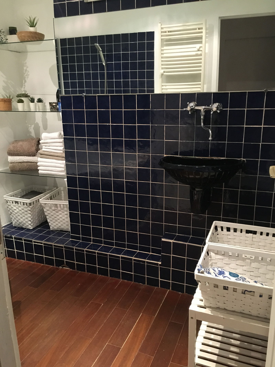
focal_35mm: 29
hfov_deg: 48.2
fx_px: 307
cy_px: 184
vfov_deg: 61.7
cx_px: 138
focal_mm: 4.15
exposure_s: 1/17
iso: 250
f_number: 2.2
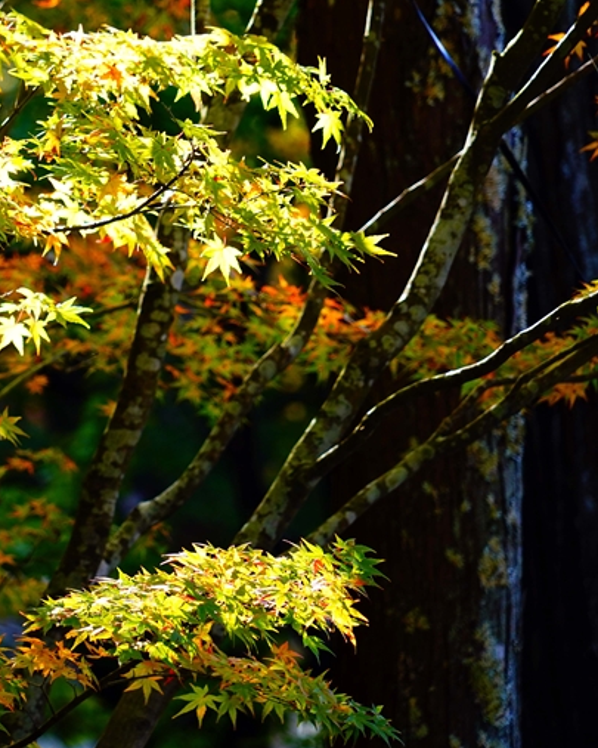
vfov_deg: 5.4
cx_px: 37
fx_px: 7873
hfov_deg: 4.3
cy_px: 358
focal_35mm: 356
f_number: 6.3
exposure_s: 1/250
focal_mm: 240
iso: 800
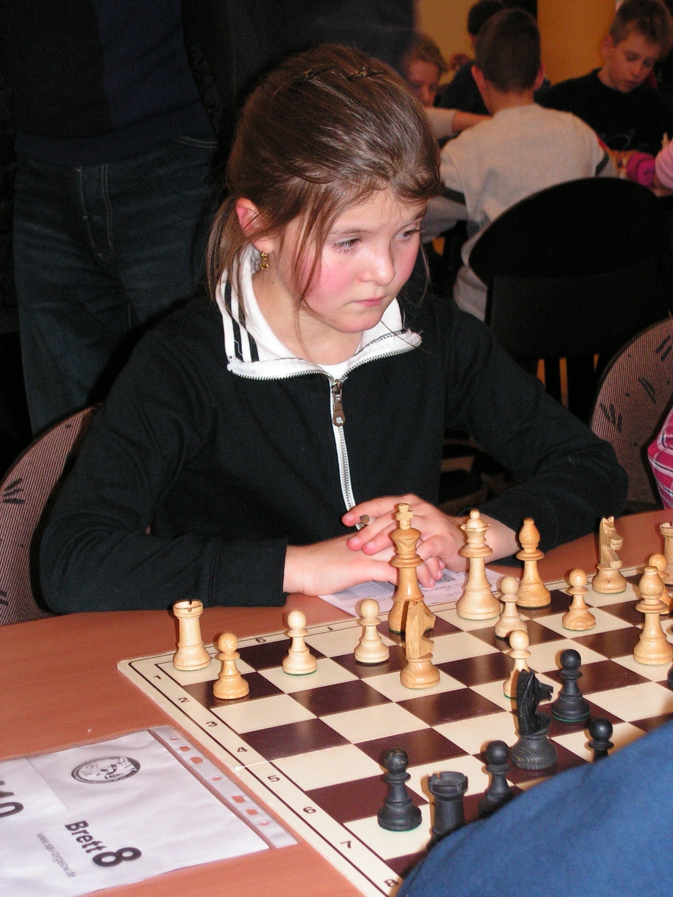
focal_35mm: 71
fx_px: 1840
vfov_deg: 27.4
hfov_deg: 20.7
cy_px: 448
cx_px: 336
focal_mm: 11.9
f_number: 3.3
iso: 200
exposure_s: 1/80
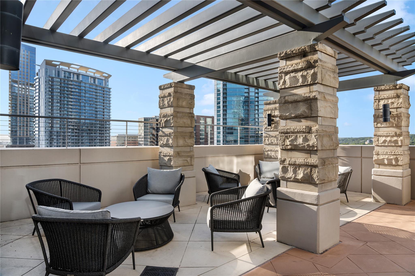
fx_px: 277
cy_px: 138
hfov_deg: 73.8
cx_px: 208
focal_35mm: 24
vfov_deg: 53.1
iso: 100
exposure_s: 1/30
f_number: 8
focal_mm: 24
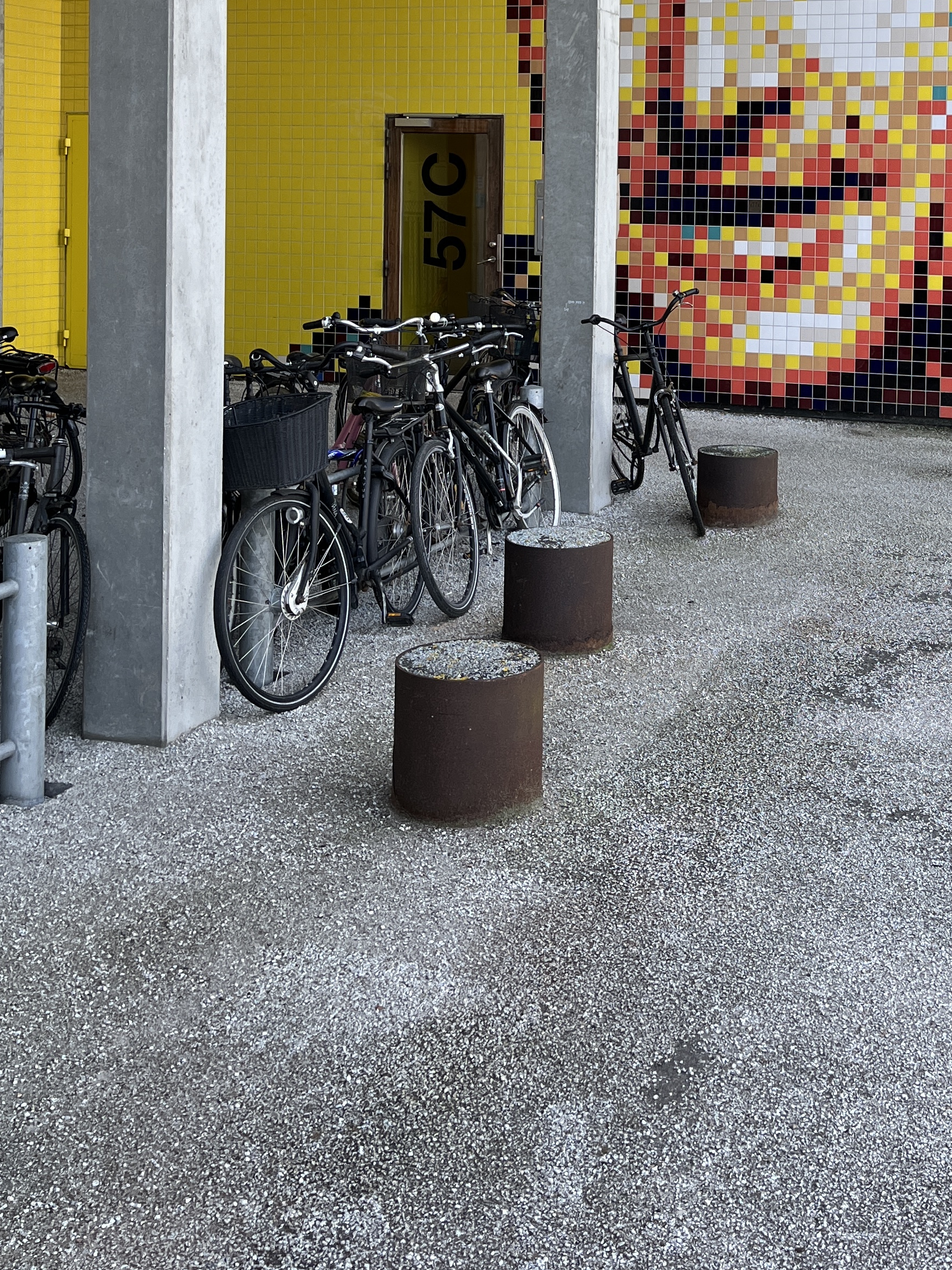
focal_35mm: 45
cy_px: 231
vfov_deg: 40.2
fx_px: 1650
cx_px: 696
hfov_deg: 31.7
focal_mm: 5.1
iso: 50
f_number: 1.6
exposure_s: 1/404
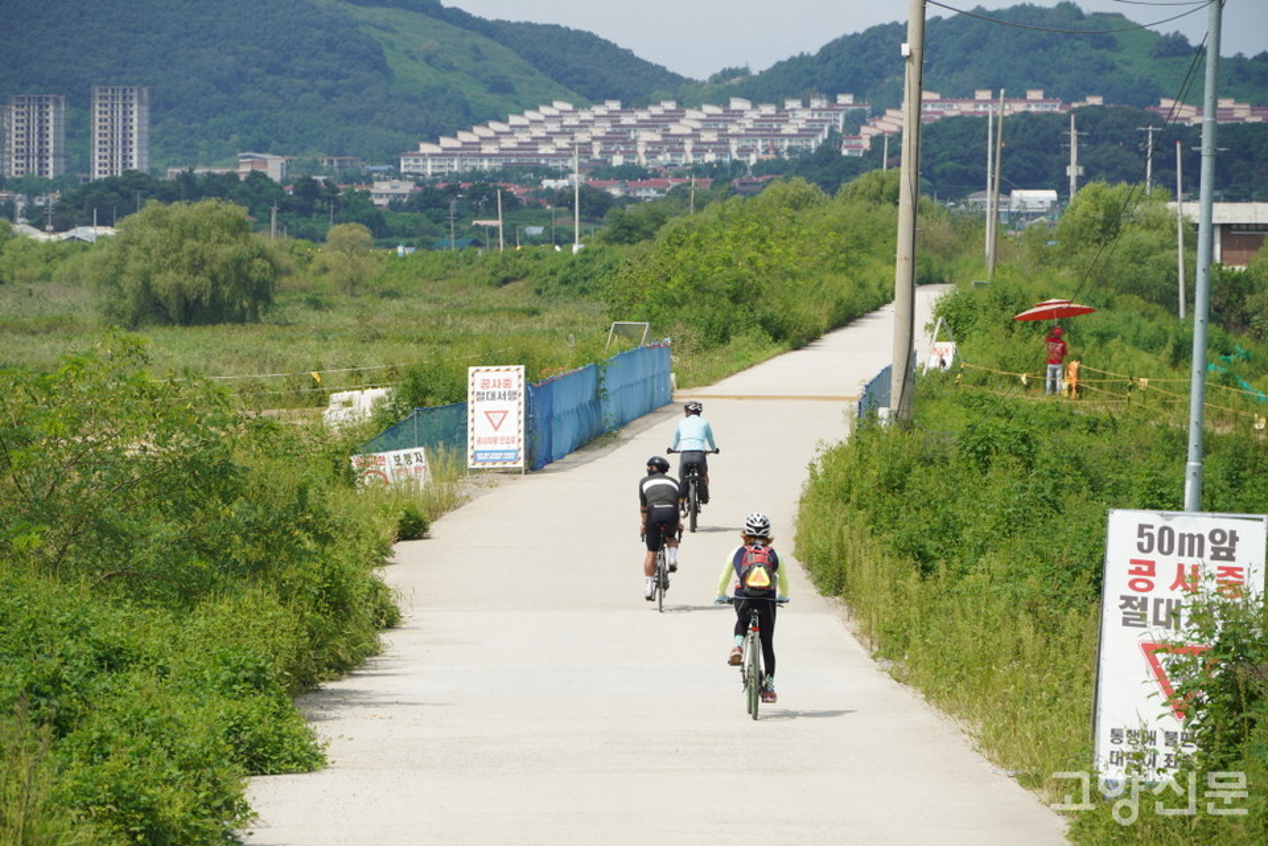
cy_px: 423
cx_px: 634
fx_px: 6075
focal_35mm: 172
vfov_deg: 8.0
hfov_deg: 11.9
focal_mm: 115
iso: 100
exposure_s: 1/320
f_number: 7.1
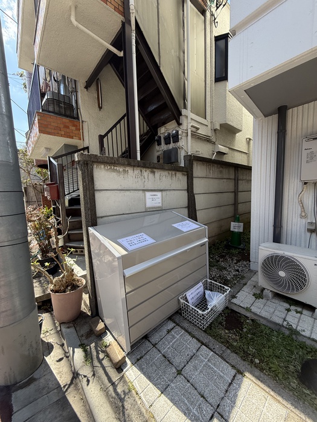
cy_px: 211
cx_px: 158
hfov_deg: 85.7
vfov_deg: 102.1
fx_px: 171
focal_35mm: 14
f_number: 2.2
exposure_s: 1/490
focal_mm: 2.22
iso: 64
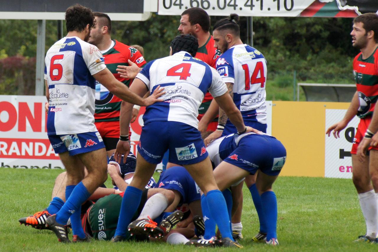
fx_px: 3307
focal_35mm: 315
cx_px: 189
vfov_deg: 4.4
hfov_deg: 6.5
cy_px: 126
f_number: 8
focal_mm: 210
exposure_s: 1/800
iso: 800
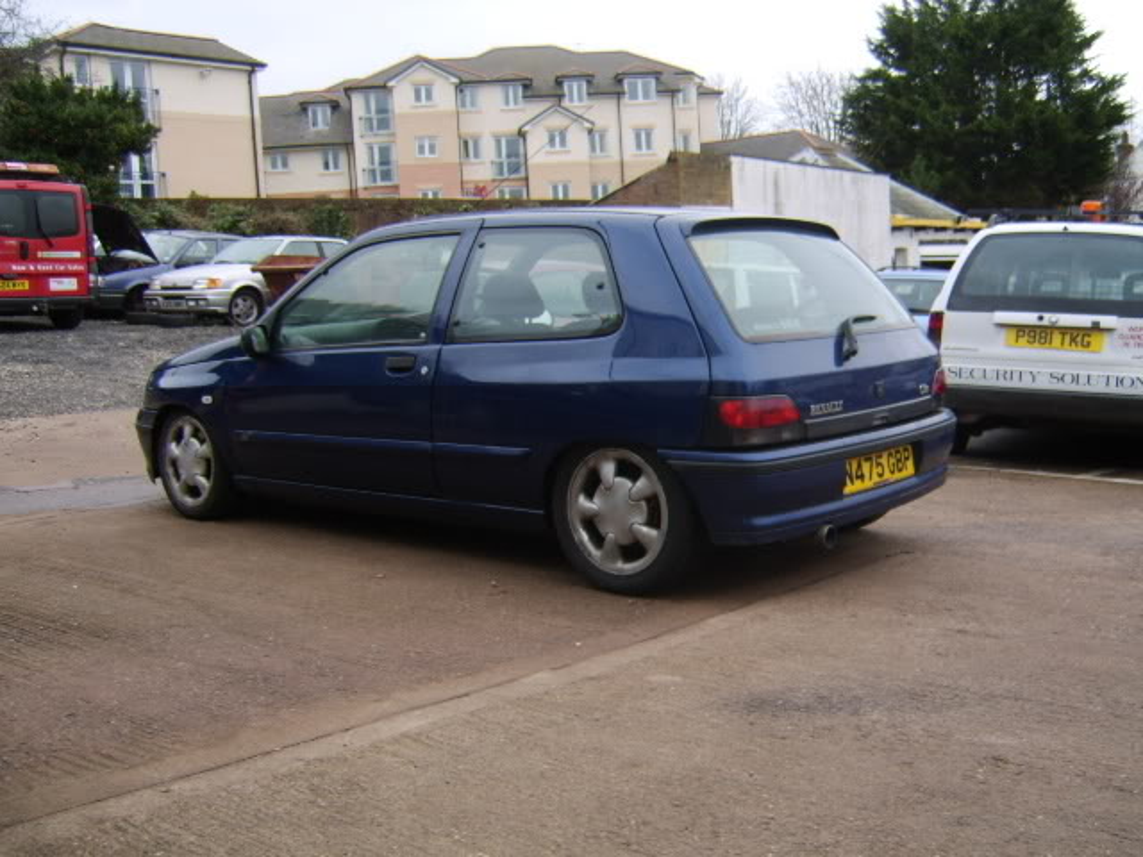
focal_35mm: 31
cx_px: 572
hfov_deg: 58.4
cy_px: 428
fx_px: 1024
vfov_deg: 45.4
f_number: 2.7
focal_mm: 8.13
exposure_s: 1/114
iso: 71
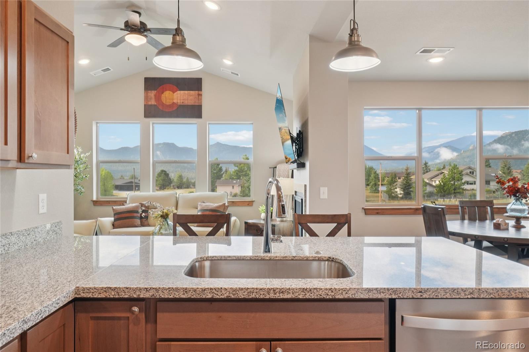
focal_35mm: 22
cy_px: 176
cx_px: 264
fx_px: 331
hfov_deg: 77.3
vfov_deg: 56.1
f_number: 8
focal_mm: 15
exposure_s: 1/80
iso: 400
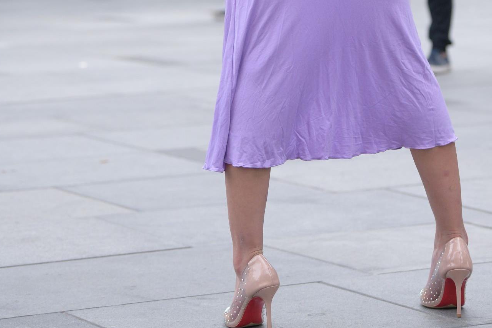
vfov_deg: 8.0
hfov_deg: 12.1
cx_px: 300
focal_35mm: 170
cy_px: -129
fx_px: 2323
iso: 1250
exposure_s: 1/250
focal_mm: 80
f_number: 3.5
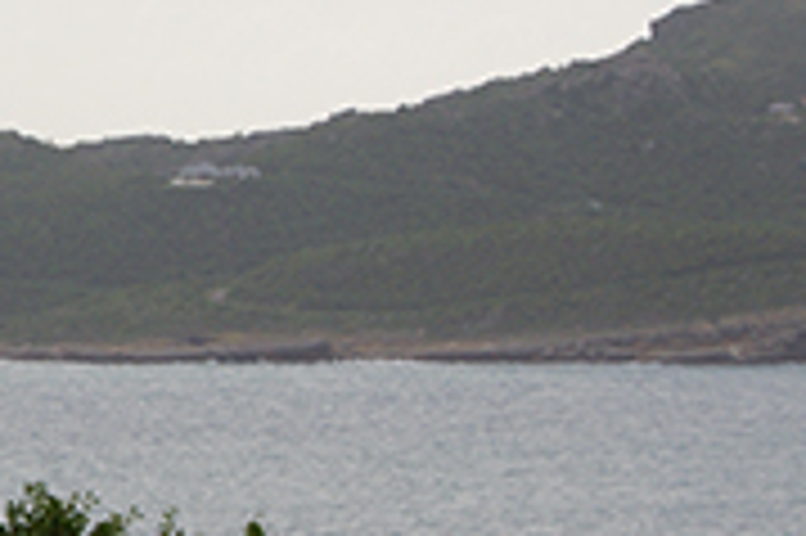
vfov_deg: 3.3
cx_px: -522
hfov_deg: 5.0
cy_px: 216
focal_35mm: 411
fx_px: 9193
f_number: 10
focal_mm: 70
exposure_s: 1/160
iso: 100
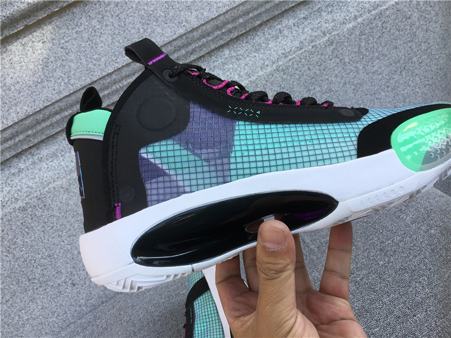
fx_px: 404
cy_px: 169
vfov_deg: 45.4
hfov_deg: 58.4
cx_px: 226
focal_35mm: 31
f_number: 2.4
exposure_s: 1/284
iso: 25
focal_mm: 3.3
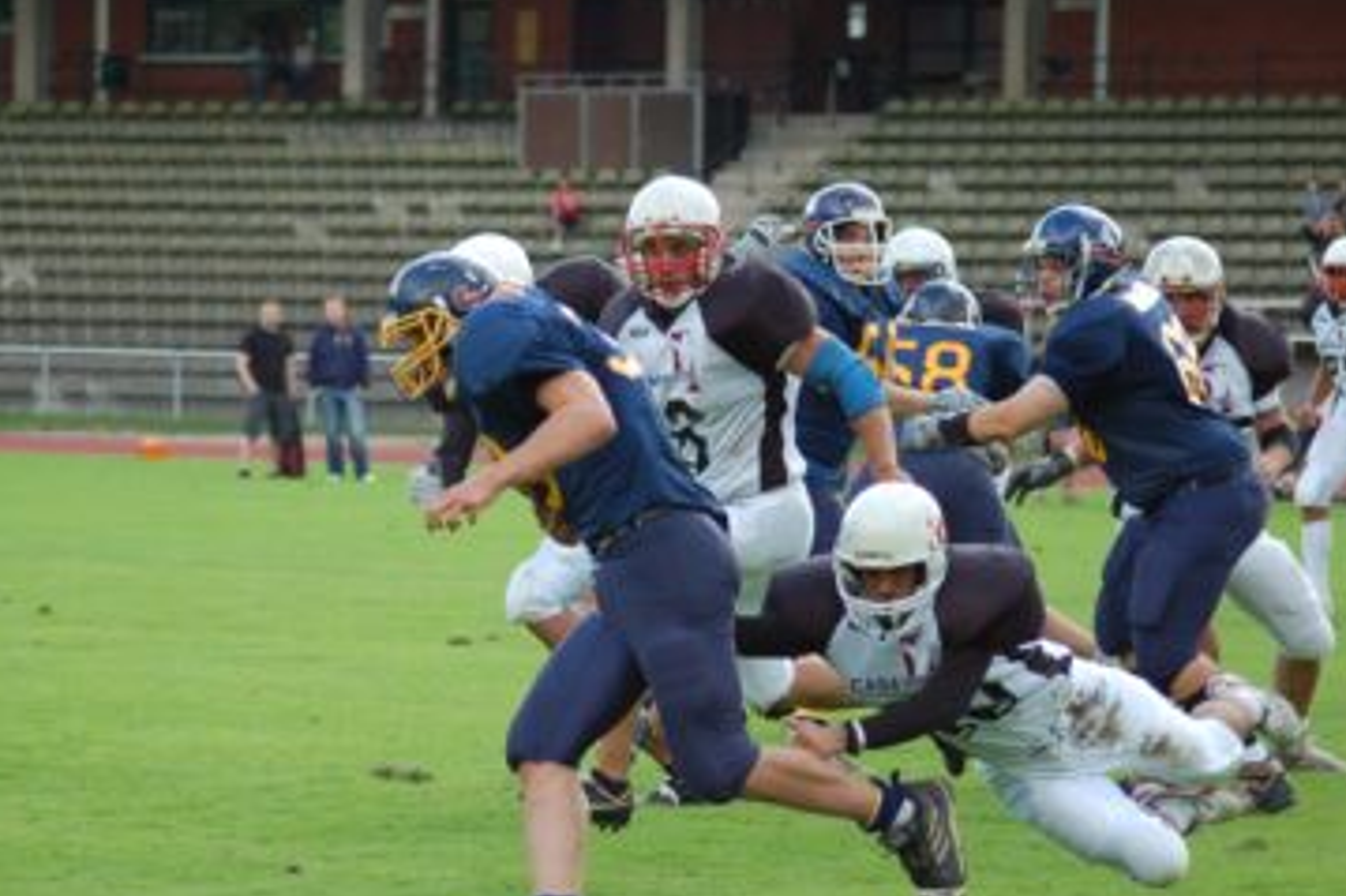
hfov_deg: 10.9
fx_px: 7063
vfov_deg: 7.3
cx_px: 516
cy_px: 484
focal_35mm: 189
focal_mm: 100
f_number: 4.2
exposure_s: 1/640
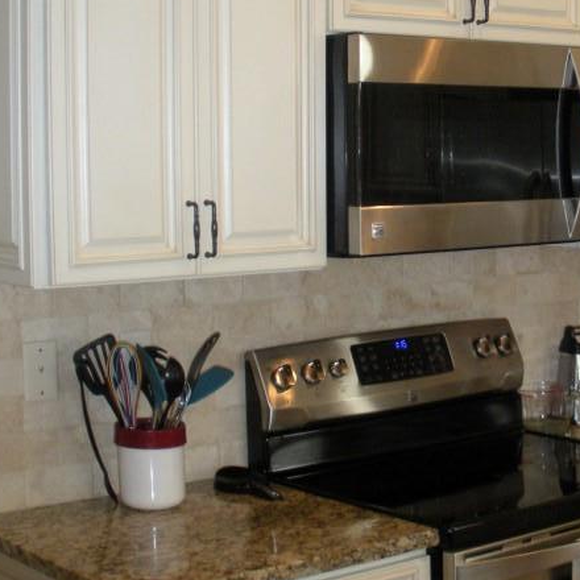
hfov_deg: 23.1
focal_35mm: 74
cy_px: 274
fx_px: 1403
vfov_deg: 23.4
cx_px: 446
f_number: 3.5
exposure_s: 1/30
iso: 229
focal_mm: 6.3
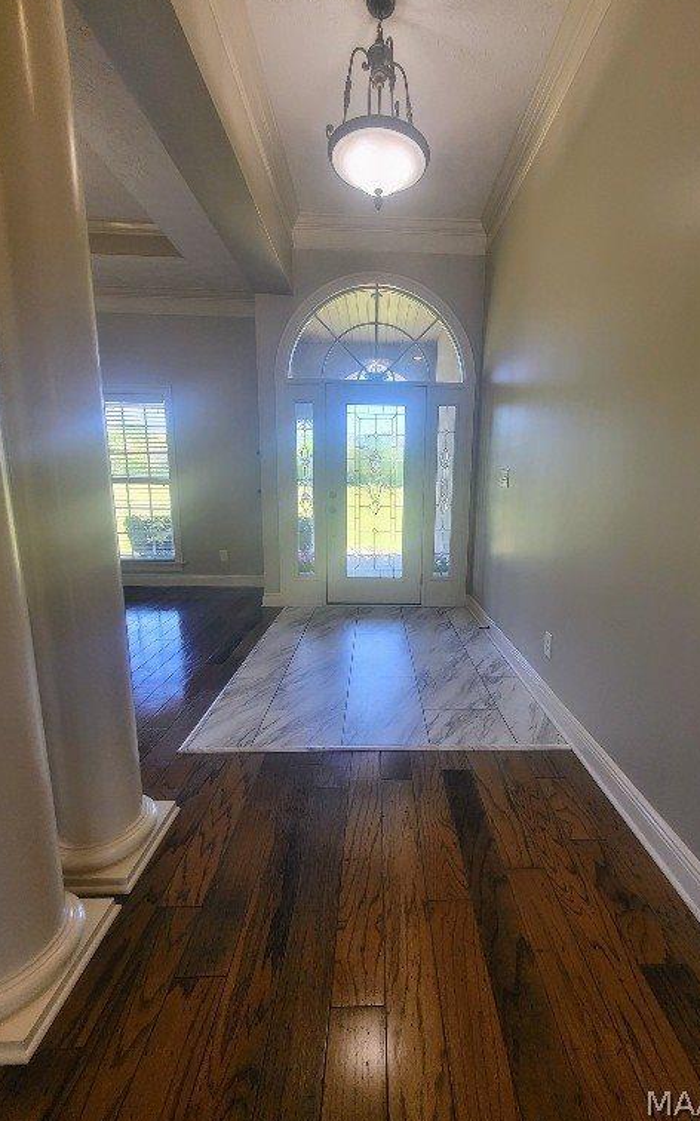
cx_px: 397
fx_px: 428
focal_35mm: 14
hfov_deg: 78.2
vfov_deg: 105.3
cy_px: 559
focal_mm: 1.74
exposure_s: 1/60
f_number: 2.2
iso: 64
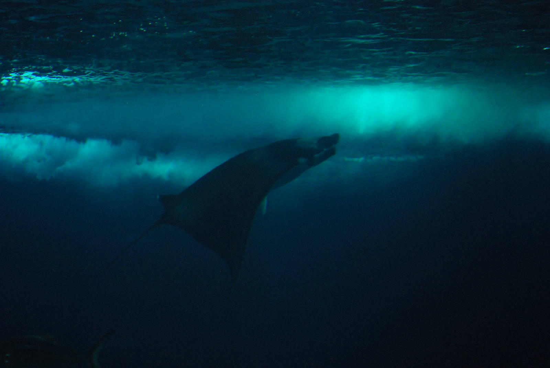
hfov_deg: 19.4
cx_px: 275
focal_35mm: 105
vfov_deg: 13.1
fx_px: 1606
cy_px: 184
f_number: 4
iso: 1600
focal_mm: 70
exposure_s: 1/160
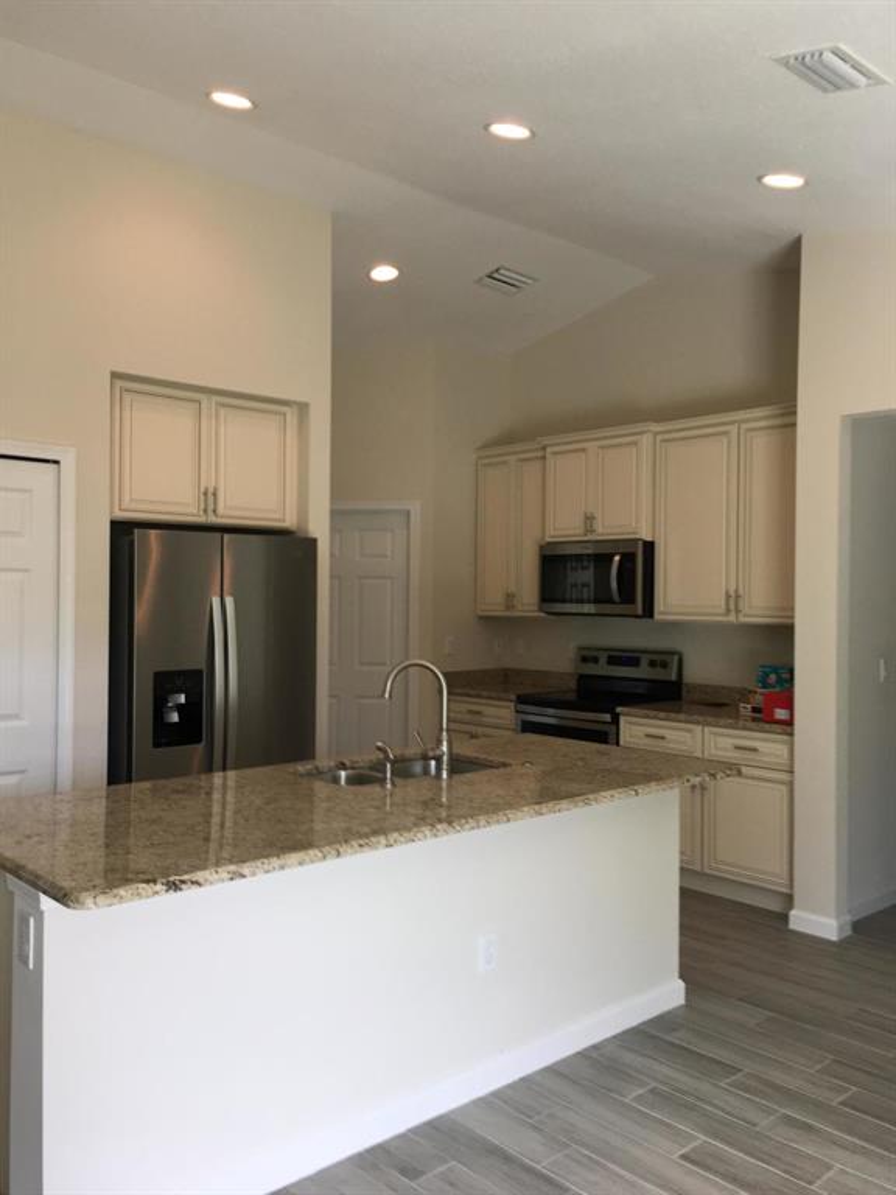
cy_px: 598
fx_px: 1001
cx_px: 448
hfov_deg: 48.2
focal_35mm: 29
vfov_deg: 61.7
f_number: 2.2
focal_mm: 4.15
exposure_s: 1/120
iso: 40
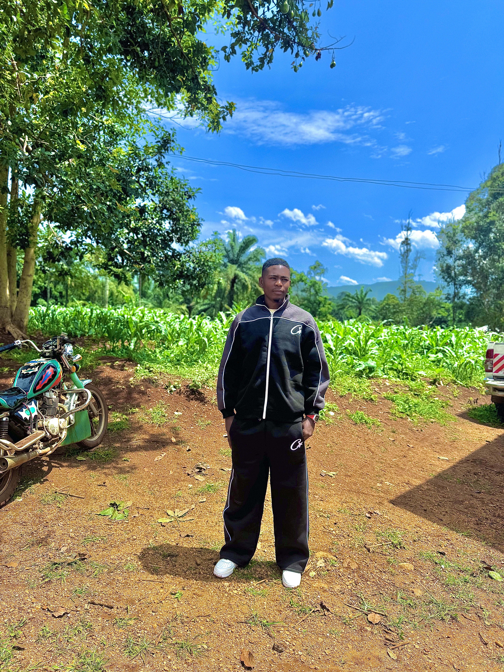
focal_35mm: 24
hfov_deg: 56.8
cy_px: 336
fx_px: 466
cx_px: 252
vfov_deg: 71.6
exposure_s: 1/3413
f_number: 1.78
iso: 80
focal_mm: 6.76
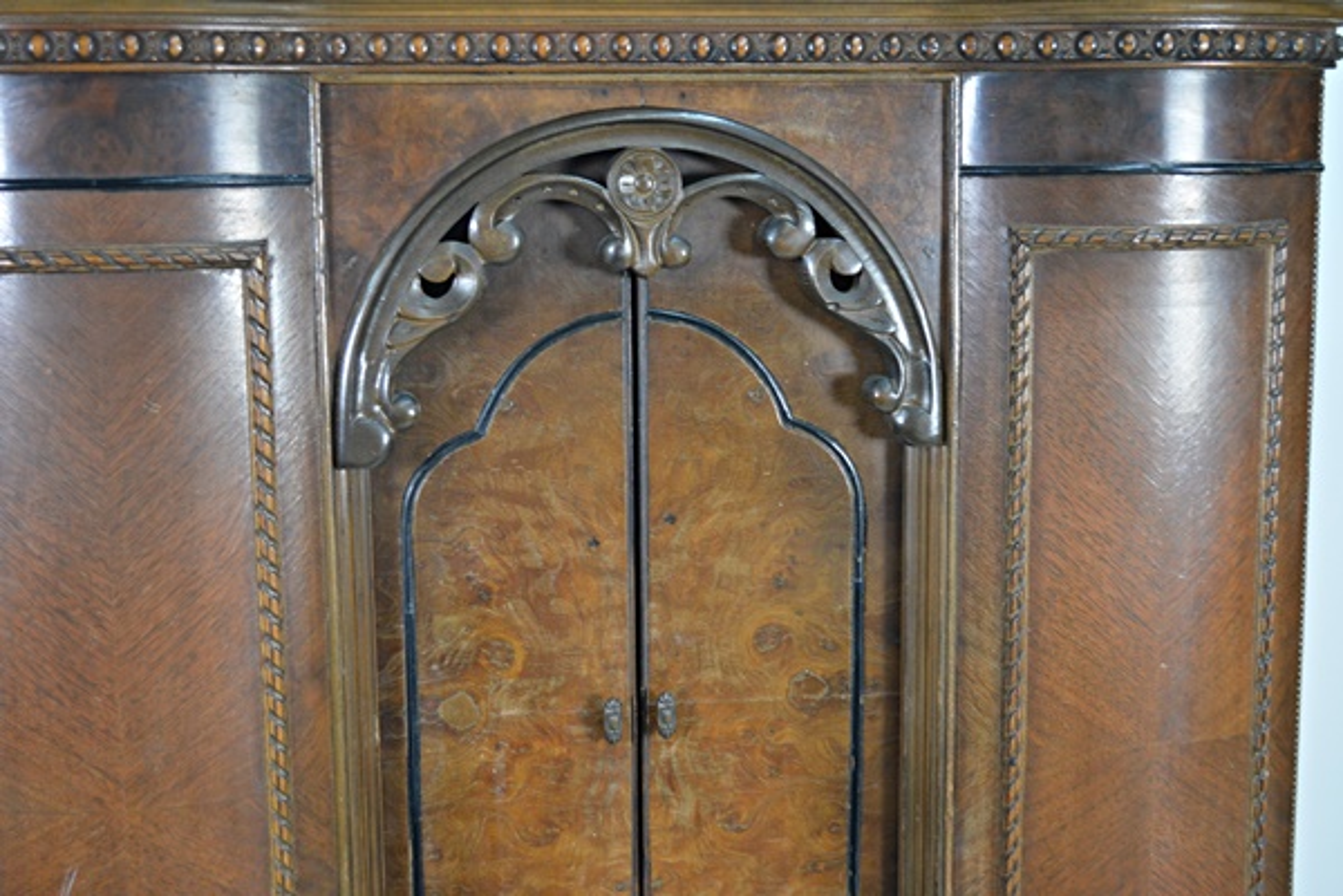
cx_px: 672
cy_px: 448
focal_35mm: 51
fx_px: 1902
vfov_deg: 26.5
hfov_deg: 38.9
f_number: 5
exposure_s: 1/30
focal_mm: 34
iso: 1250
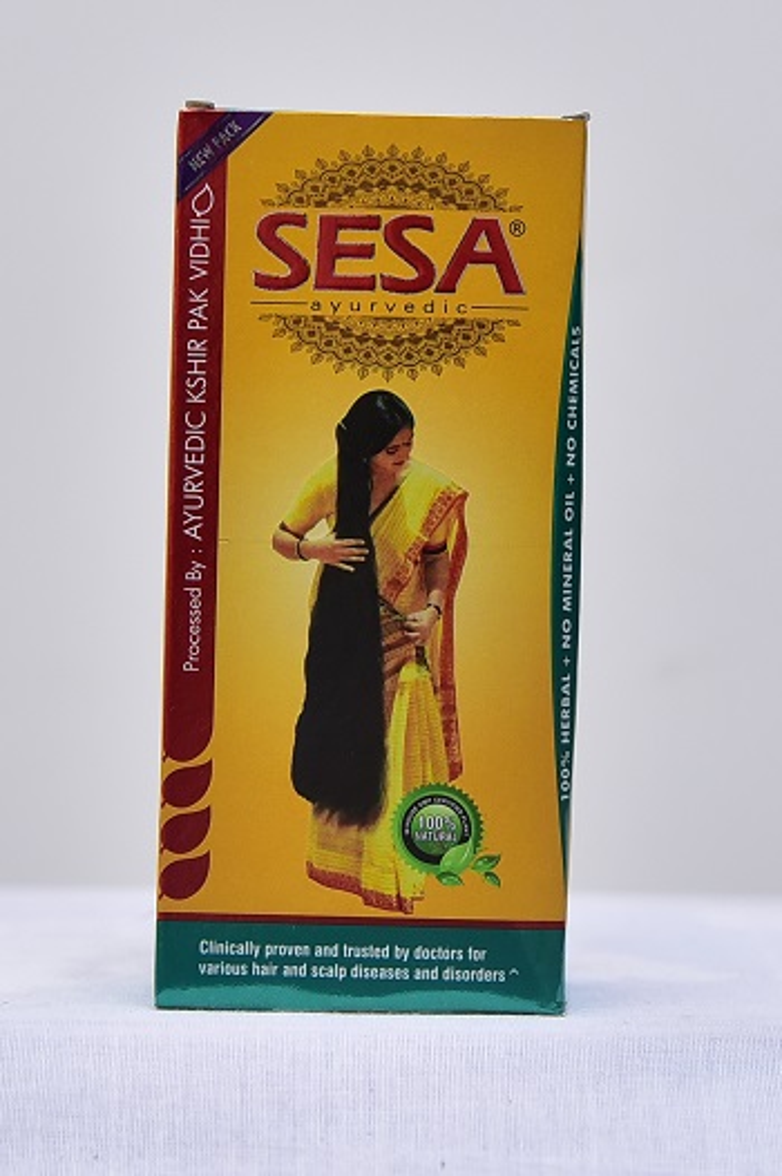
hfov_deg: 26.0
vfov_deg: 38.2
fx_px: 1696
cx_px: 391
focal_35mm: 52
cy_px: 588
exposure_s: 1/125
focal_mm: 52
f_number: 4
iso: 1250
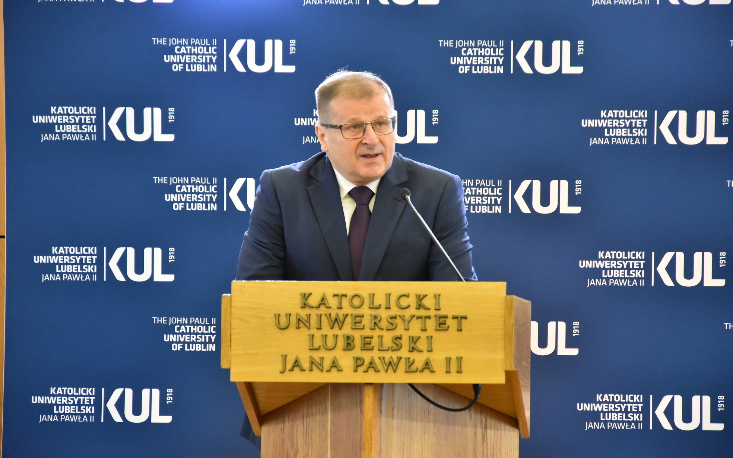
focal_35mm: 162
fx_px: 3226
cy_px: 233
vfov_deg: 8.1
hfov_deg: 13.0
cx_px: 368
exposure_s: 1/125
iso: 2000
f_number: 5.6
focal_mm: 105
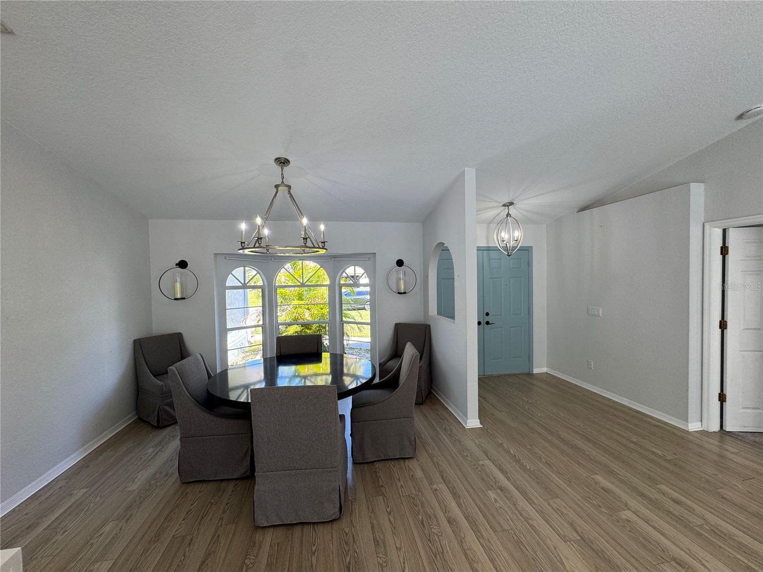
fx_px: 309
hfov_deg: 102.1
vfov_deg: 85.7
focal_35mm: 14
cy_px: 286
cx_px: 382
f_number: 2.2
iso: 64
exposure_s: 1/120
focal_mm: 2.22
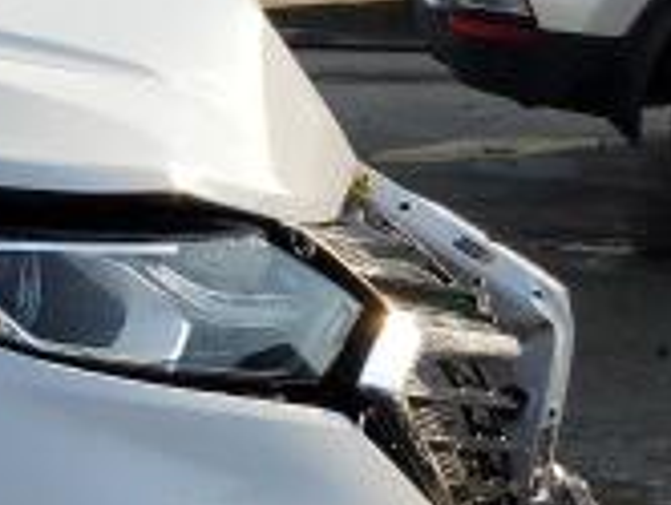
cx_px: -841
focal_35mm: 125
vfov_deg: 11.9
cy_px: 339
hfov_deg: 12.8
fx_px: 2427
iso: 50
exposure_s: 1/3333
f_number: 1.5
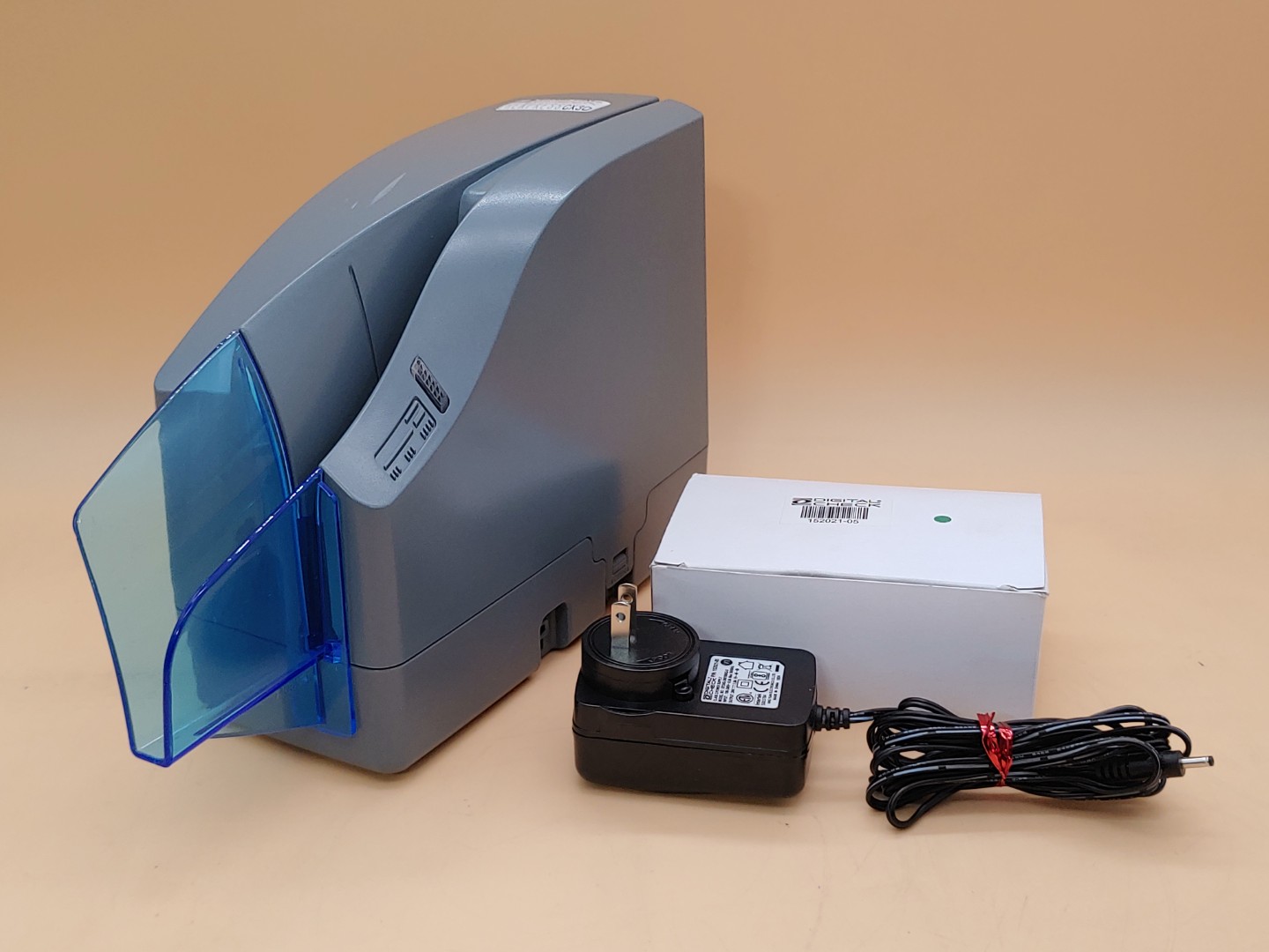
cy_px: 476
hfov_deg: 45.8
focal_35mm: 41
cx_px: 634
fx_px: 1503
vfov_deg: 35.1
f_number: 1.8
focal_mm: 4.36
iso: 50
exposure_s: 1/100
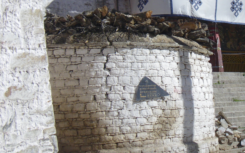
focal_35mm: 71
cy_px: -12
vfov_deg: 17.7
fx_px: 474
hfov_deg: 27.4
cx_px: 241
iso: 50
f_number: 4.2
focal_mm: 5
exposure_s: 1/640
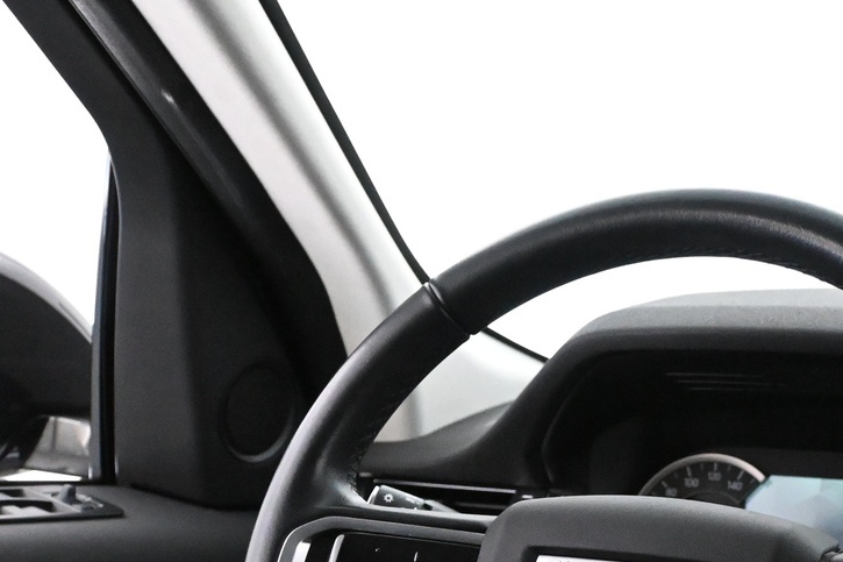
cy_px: 545
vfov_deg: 17.3
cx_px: 598
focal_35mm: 77
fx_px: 1805
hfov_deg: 26.1
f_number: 4.2
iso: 8000
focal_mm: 23
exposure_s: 1/60
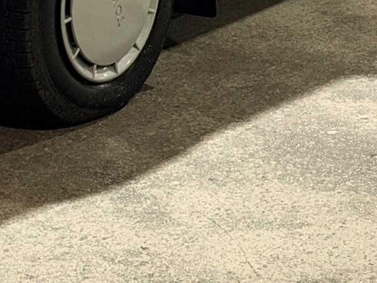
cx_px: 40
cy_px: -312
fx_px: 2200
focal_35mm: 202
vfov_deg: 7.1
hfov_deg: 9.8
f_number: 1.78
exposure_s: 1/50
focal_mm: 6.76
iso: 200
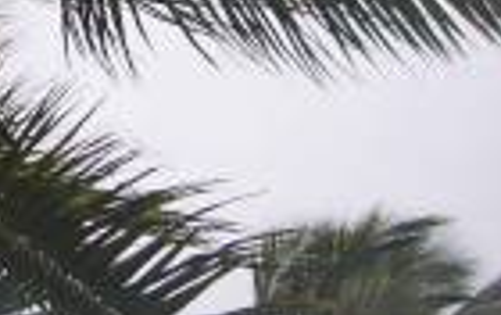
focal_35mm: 115
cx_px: -211
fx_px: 1573
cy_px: -72
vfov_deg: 11.2
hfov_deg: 16.7
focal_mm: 6.3
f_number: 3.3
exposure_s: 1/400
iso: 80
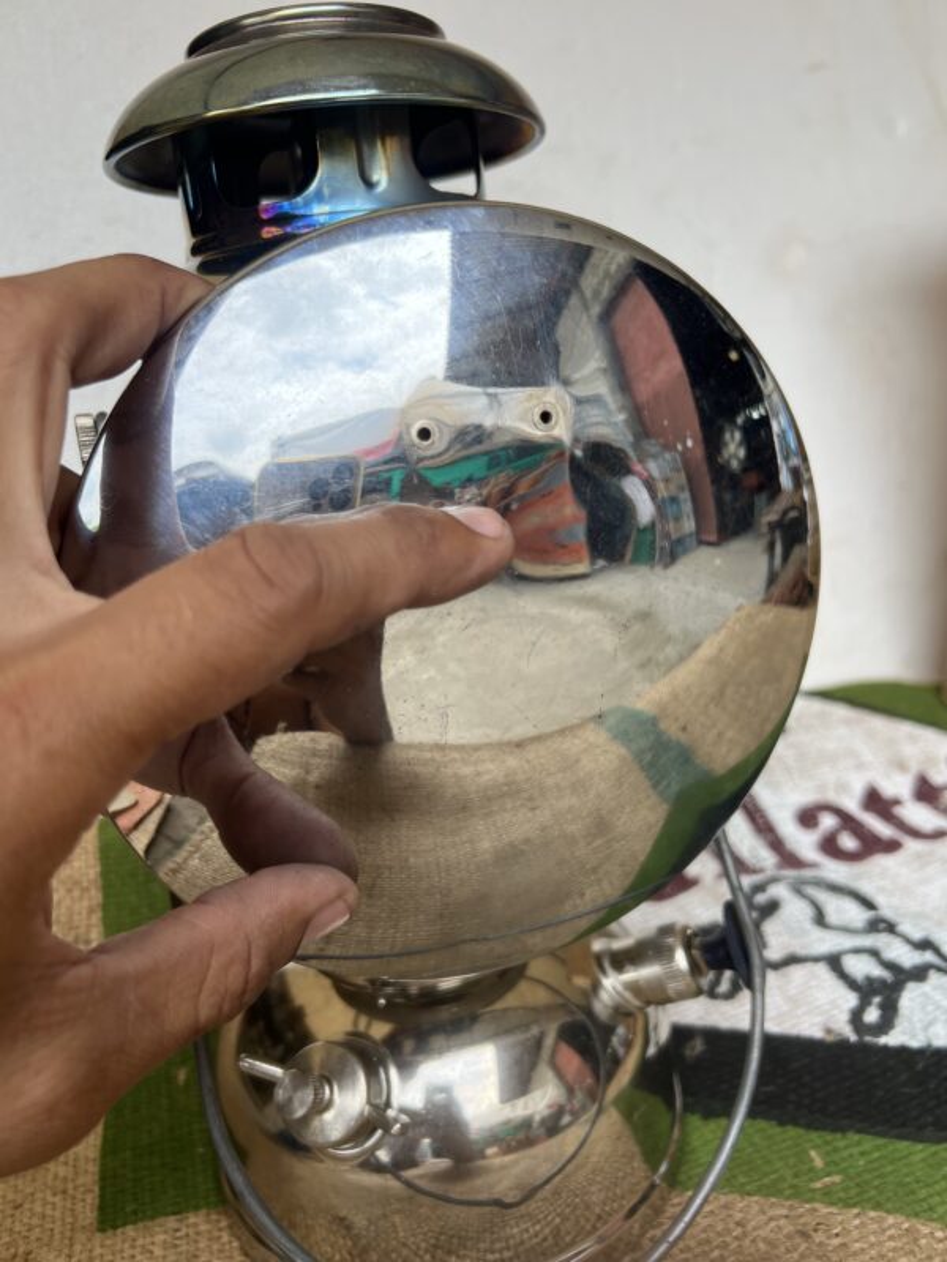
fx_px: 948
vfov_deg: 67.3
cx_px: 474
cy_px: 631
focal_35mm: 26
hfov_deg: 53.1
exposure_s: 1/628
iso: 50
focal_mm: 5.7
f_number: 1.5
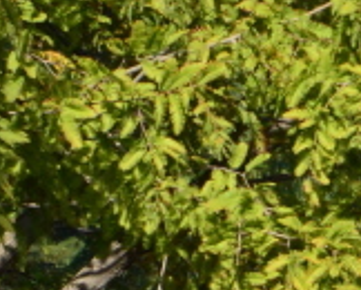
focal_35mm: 622
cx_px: 1003
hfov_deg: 3.1
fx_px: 6654
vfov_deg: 2.5
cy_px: 639
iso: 800
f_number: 22
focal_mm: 70
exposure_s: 1/320
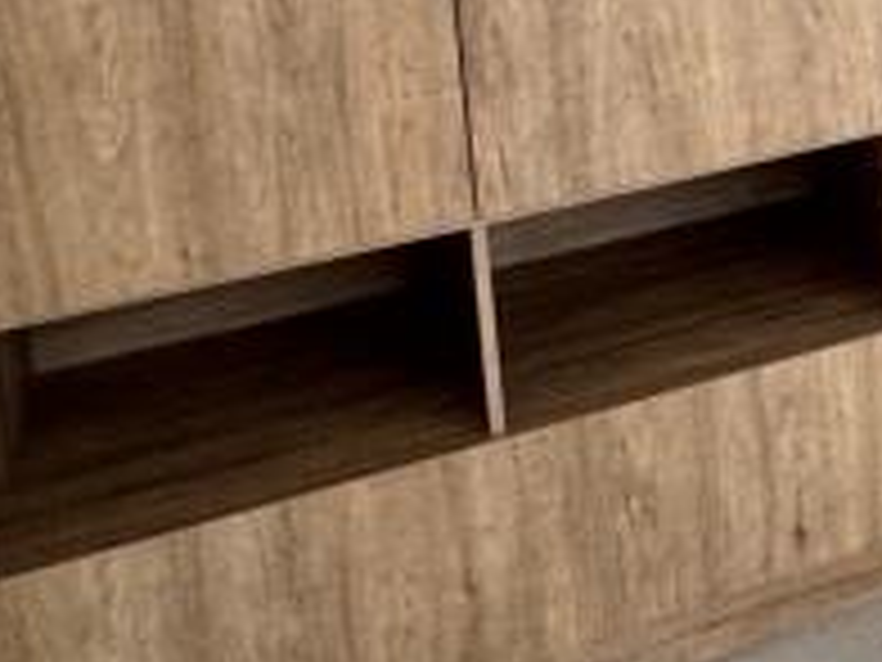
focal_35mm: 73
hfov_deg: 20.0
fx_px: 1860
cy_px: -333
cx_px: 1557
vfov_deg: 18.0
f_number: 2.2
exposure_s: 1/99
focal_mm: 2.22
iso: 160
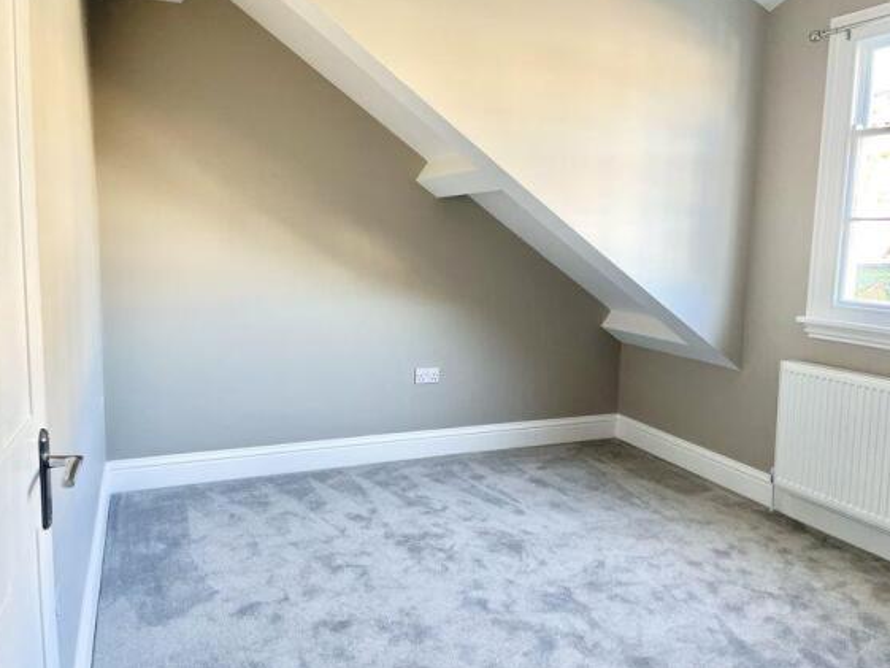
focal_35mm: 27
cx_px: 451
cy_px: 324
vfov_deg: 51.4
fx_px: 694
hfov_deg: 65.3
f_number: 1.6
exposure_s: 1/110
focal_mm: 4.2
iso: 125
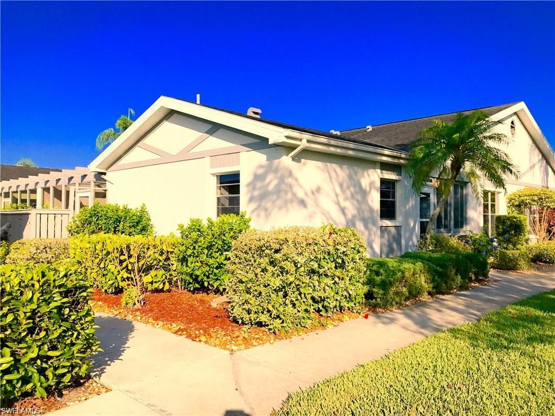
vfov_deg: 49.7
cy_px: 208
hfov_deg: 63.4
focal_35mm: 28
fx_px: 449
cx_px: 278
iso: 20
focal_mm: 3.99
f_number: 1.8
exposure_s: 1/3195
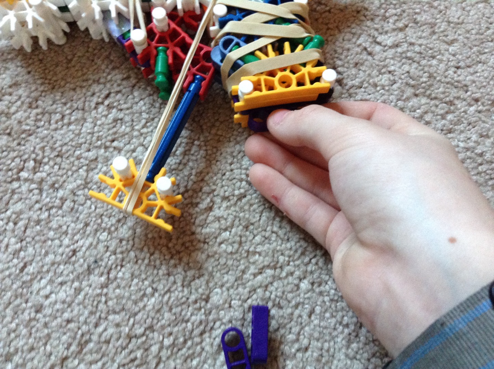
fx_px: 470
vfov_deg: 42.9
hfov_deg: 55.4
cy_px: 184
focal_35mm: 33
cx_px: 247
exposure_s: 1/17
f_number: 2.4
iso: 200
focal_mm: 3.3
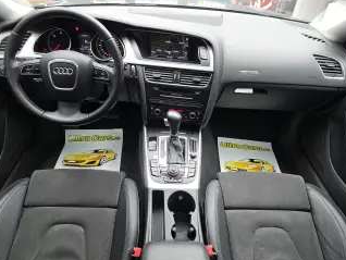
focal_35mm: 26
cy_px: 134
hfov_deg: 67.3
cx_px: 173
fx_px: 260
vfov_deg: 53.1
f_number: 1.7
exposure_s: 1/100
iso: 160
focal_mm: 6.25
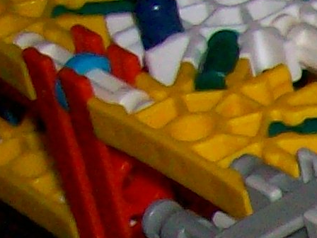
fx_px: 2134
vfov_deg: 5.9
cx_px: 881
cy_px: 737
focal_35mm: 233
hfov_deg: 7.6
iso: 160
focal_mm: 5.7
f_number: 2.8
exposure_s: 1/60
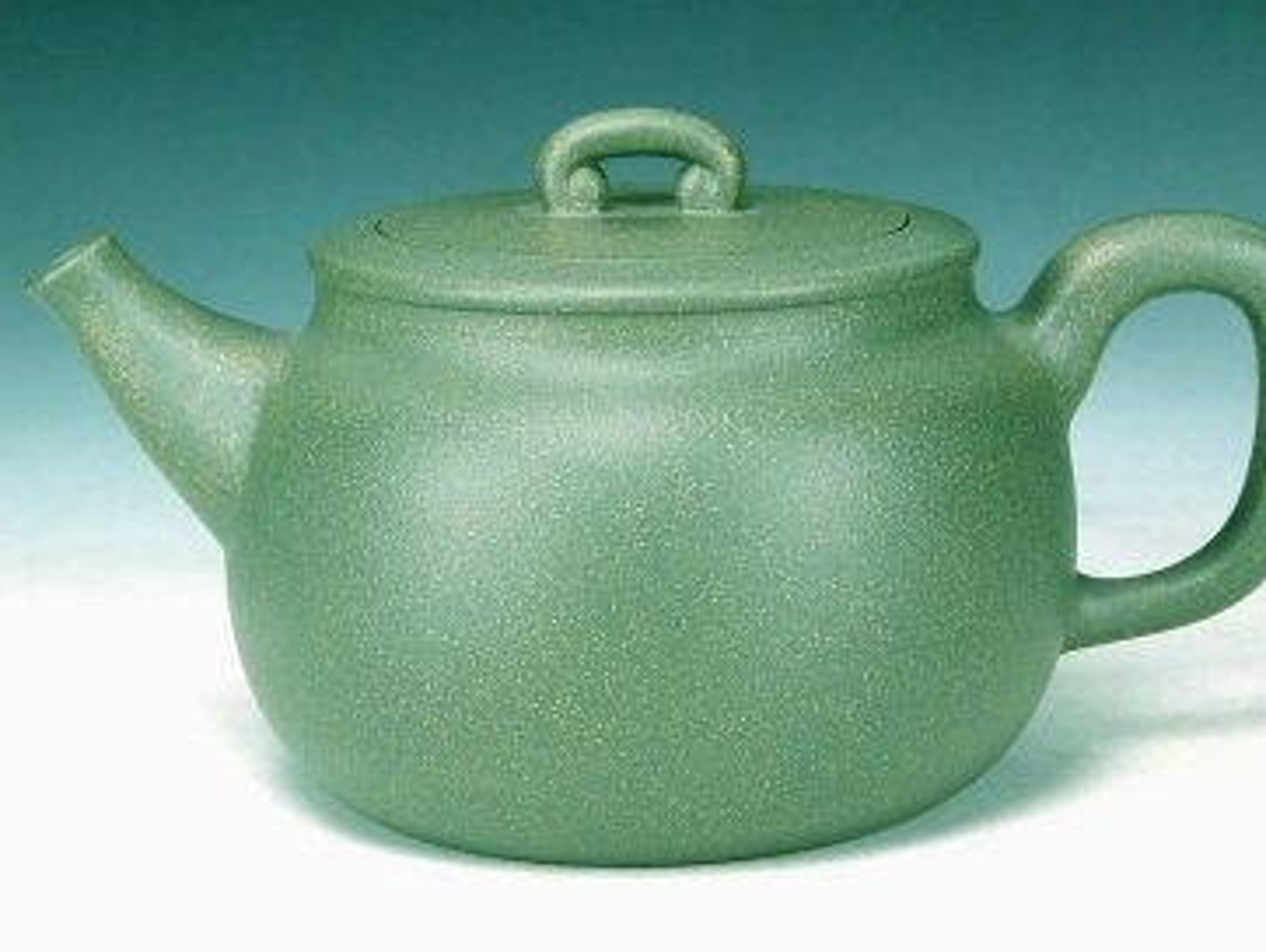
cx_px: 692
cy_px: 458
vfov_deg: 12.7
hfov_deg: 16.8
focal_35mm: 117
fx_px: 4282
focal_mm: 27.3
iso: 100
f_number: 7.4
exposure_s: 1/6.8
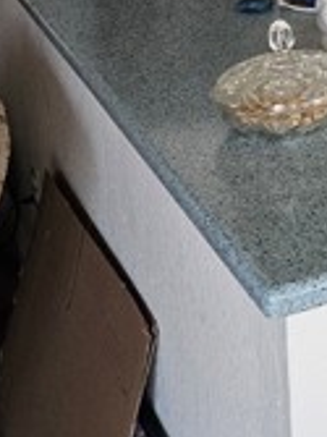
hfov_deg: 14.9
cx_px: 557
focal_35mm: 88
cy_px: 0
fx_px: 1110
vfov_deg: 21.5
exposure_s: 1/120
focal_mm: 5.4
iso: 200
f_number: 1.8
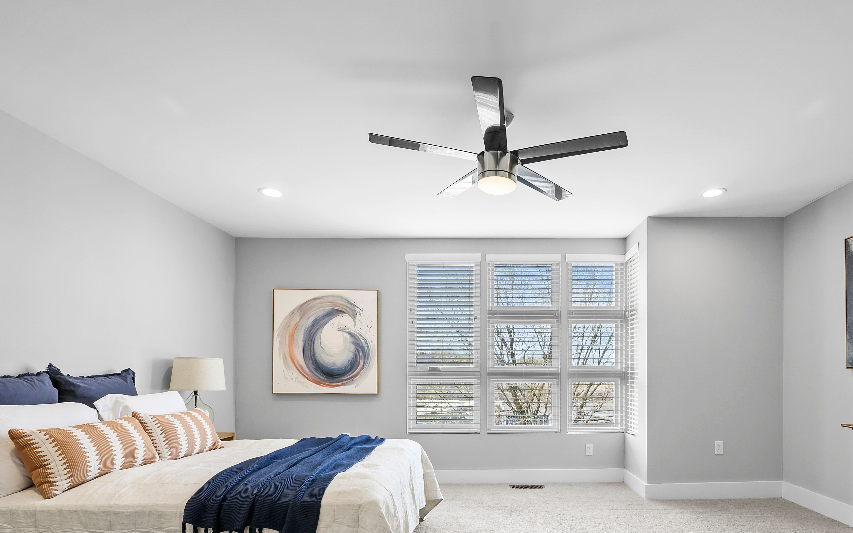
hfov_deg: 84.4
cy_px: 378
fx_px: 465
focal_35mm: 20
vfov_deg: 57.5
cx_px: 494
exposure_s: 1/6
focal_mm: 14
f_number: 8
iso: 400
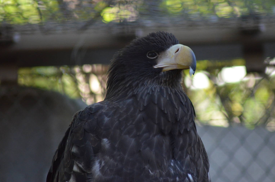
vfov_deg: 3.6
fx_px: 2889
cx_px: 144
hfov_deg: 5.4
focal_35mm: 379
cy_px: 87
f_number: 5
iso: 2000
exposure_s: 1/500
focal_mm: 240
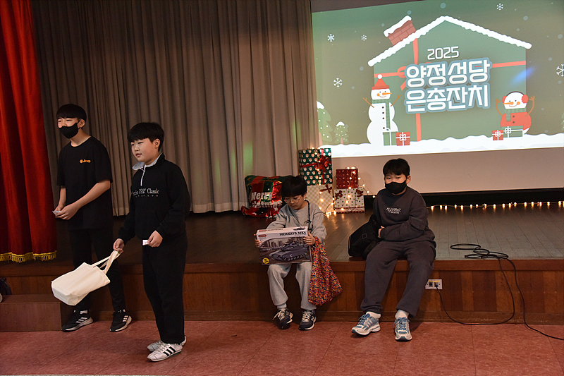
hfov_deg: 44.5
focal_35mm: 44
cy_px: 188
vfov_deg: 30.5
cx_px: 282
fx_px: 689
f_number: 5.6
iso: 2800
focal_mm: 44
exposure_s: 1/125
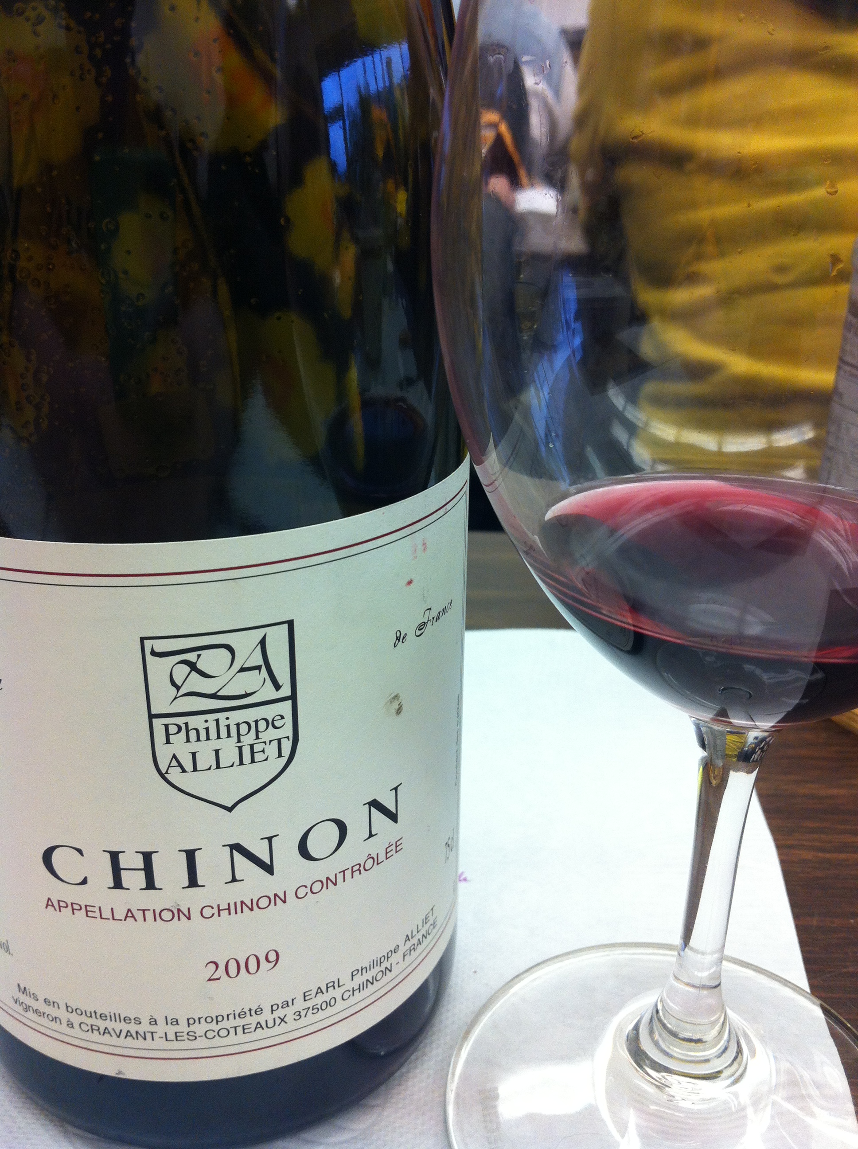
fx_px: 1160
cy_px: 574
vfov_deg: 52.7
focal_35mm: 35
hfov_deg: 40.6
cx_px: 429
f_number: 2.8
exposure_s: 1/50
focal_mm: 3.85
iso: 100
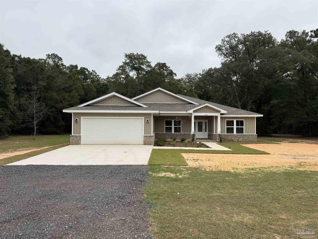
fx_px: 220
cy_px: 120
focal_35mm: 24
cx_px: 159
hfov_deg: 71.6
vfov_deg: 56.8
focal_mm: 6.76
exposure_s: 1/900
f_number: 1.78
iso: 80
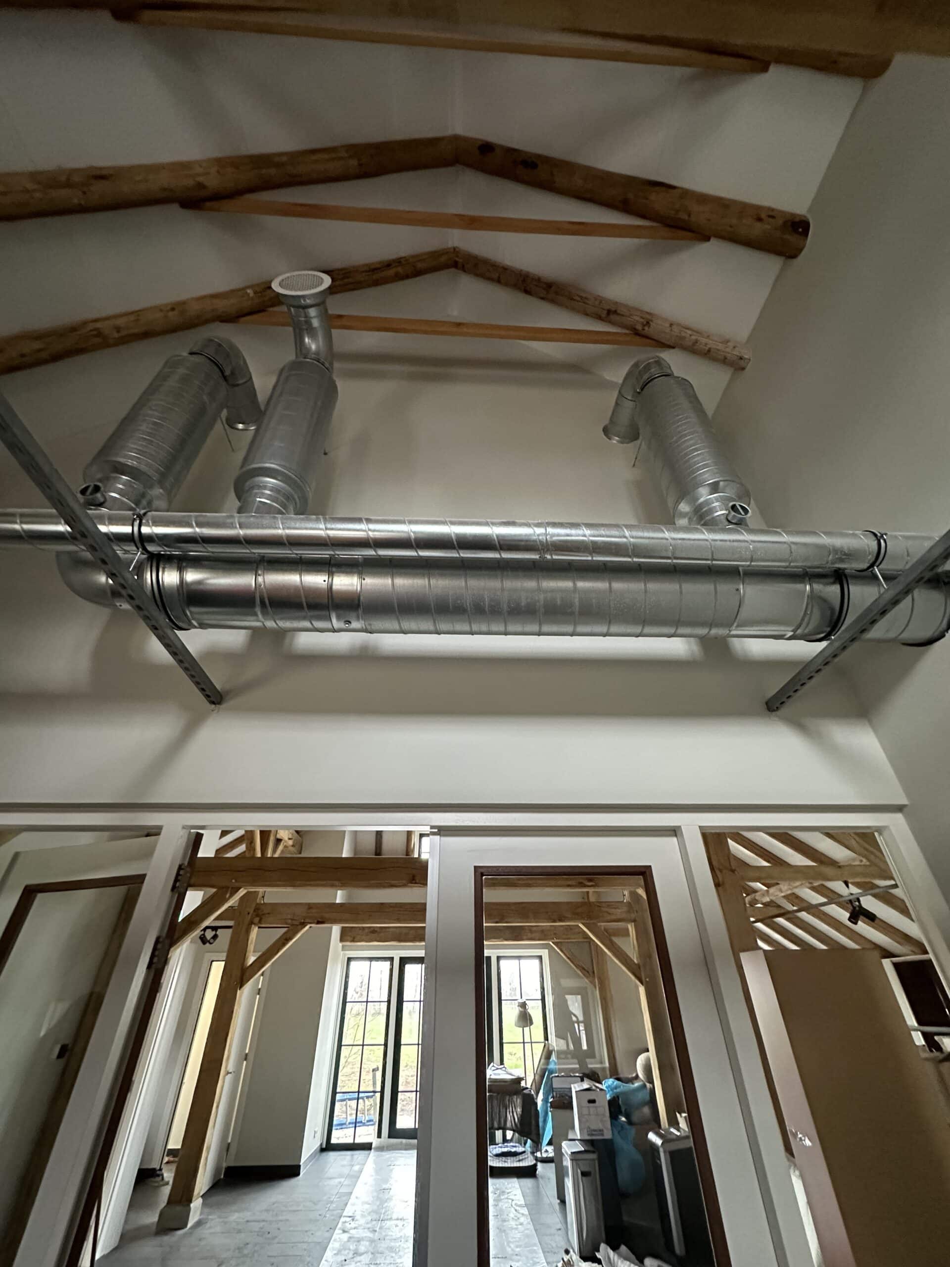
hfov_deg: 85.7
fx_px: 512
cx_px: 475
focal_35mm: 14
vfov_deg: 102.1
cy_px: 634
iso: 800
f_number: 2.2
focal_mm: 2.22
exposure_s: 1/60
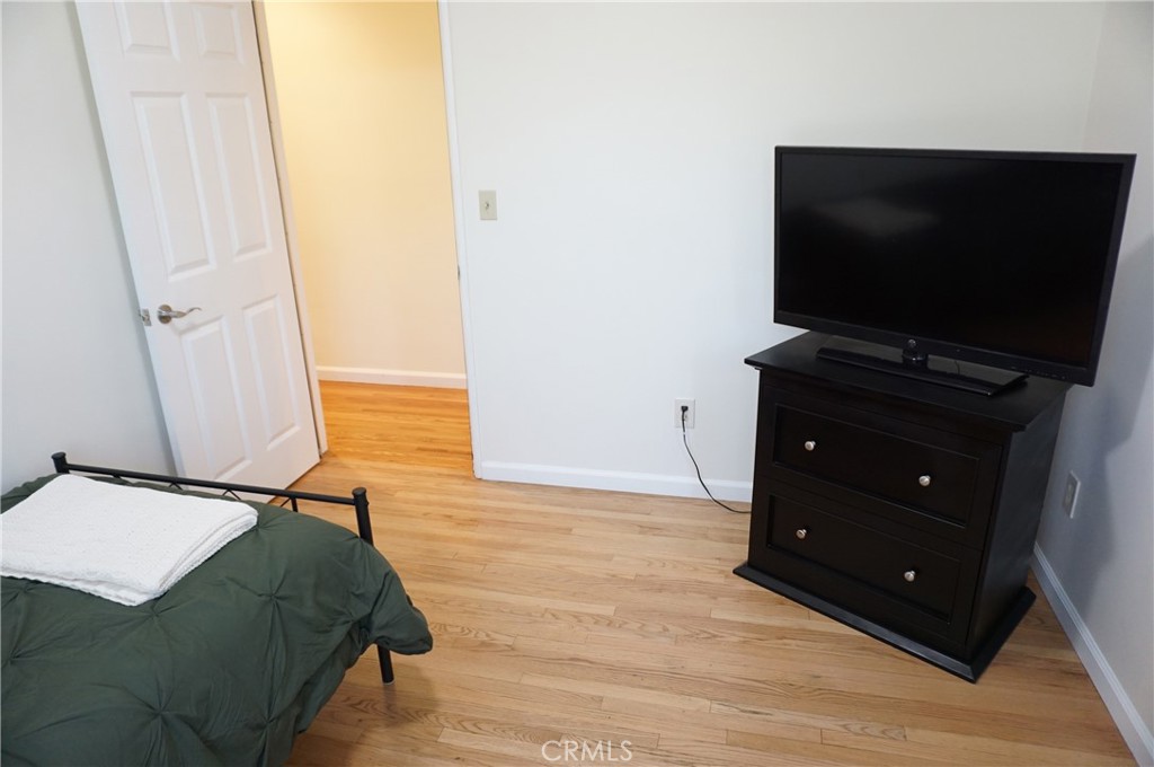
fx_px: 768
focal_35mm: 24
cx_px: 577
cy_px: 384
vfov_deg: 53.0
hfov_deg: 73.8
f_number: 3.5
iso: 1000
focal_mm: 16
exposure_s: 1/60
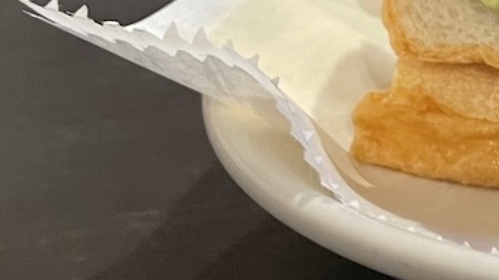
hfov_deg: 20.0
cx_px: 688
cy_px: -48
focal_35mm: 96
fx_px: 1270
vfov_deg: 12.3
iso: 320
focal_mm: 4.2
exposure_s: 1/40
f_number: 1.6
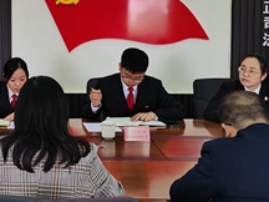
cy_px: 37
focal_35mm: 77
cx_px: 45
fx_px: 598
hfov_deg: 24.8
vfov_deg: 18.9
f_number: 1.8
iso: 400
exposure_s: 1/50
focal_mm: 5.58
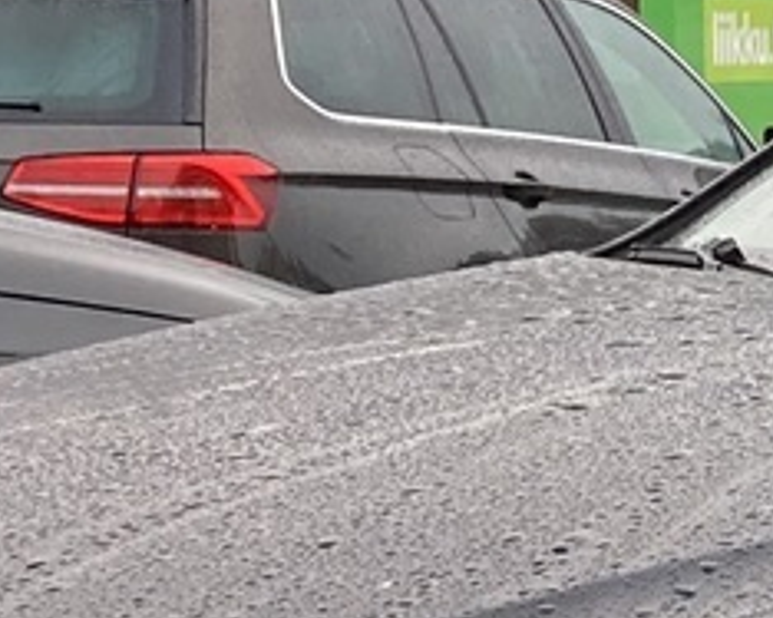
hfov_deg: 10.8
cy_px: 902
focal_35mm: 168
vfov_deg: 9.0
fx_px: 3842
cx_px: 1335
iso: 80
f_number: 1.8
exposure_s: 1/64
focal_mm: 3.99
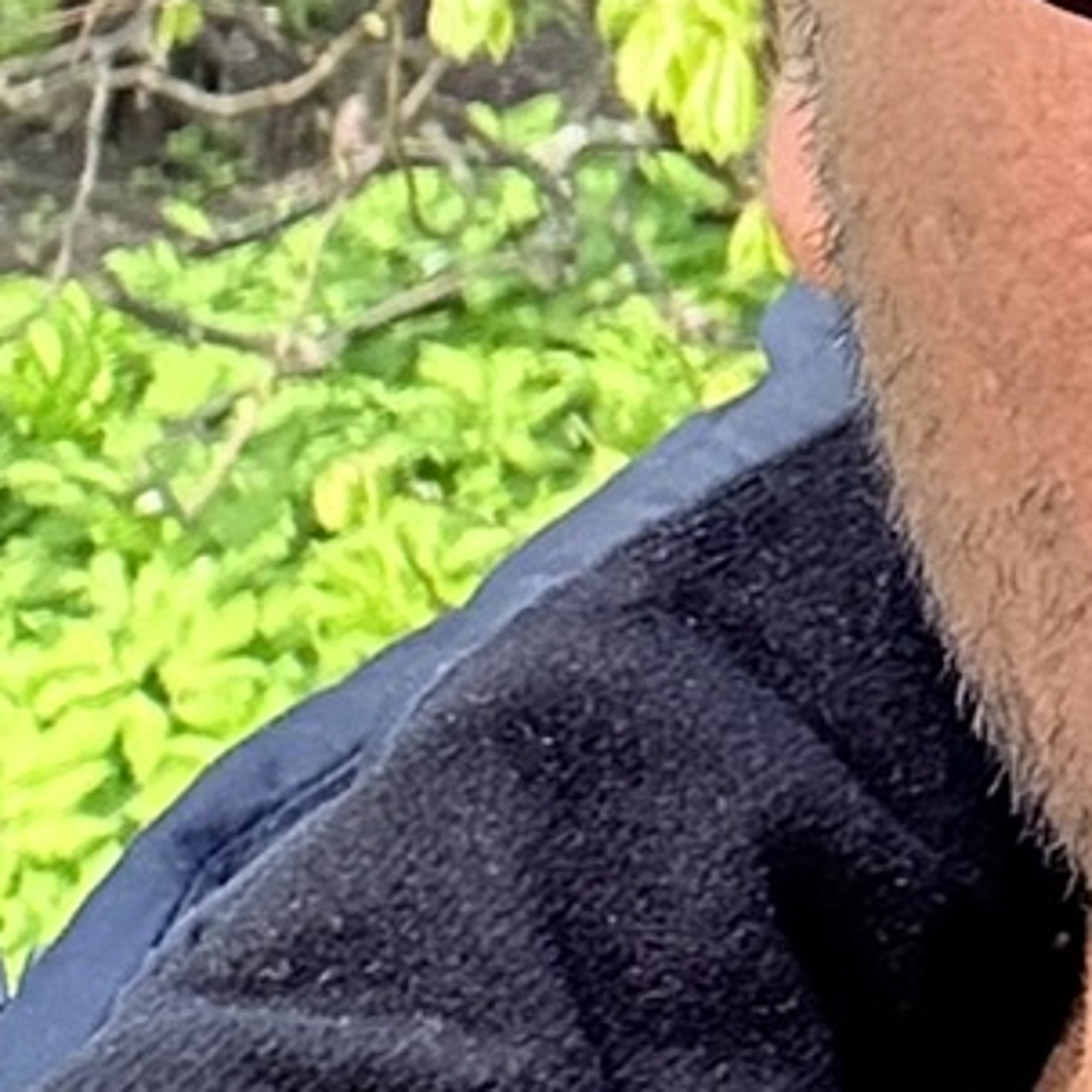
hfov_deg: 9.2
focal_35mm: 180
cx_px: 2115
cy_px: -221
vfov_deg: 9.6
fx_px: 6424
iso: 64
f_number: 1.9
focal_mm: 2.69
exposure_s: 1/241
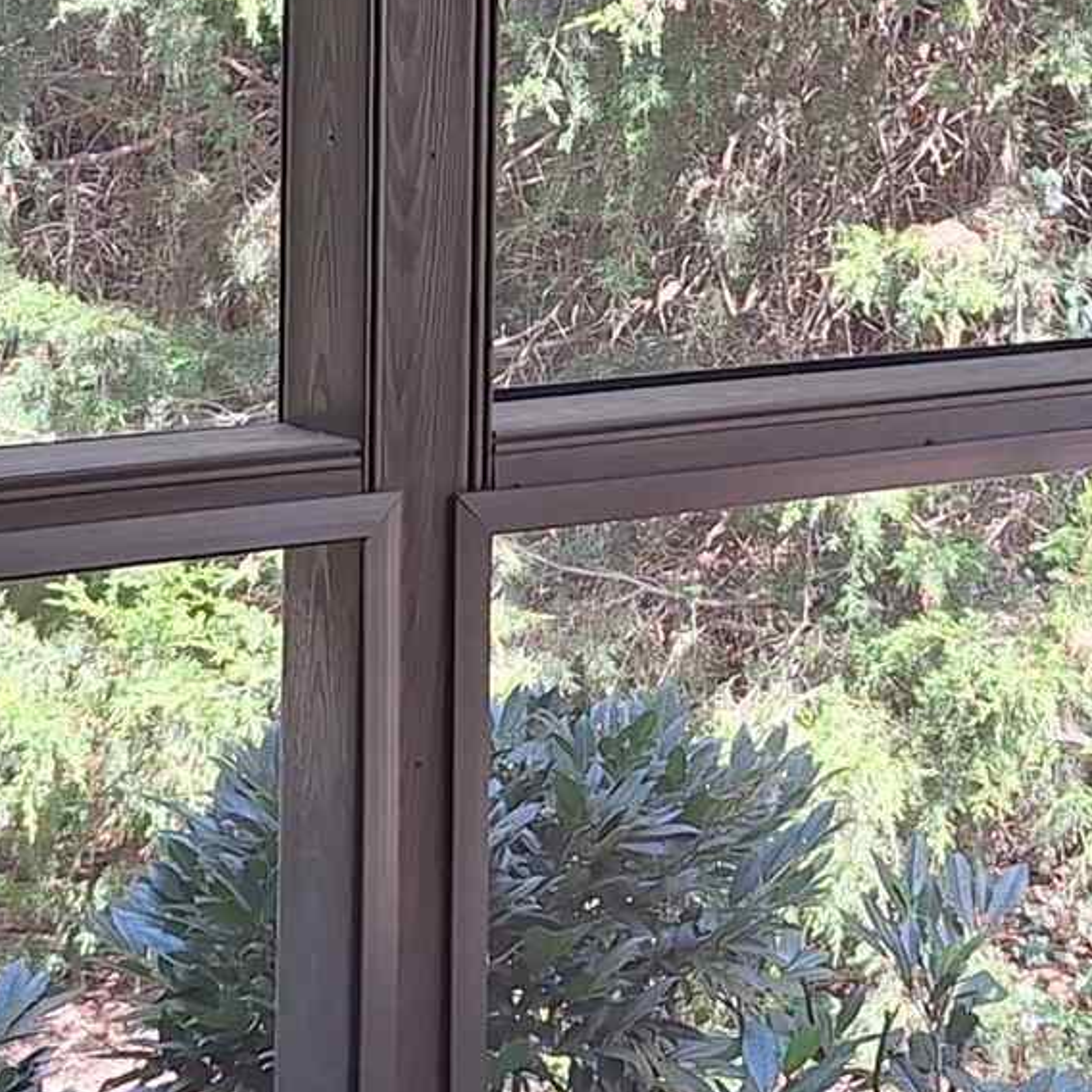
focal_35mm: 110
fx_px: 3926
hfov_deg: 15.8
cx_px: 604
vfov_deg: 15.7
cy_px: 246
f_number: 1.8
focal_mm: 5.54
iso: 40
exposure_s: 1/173
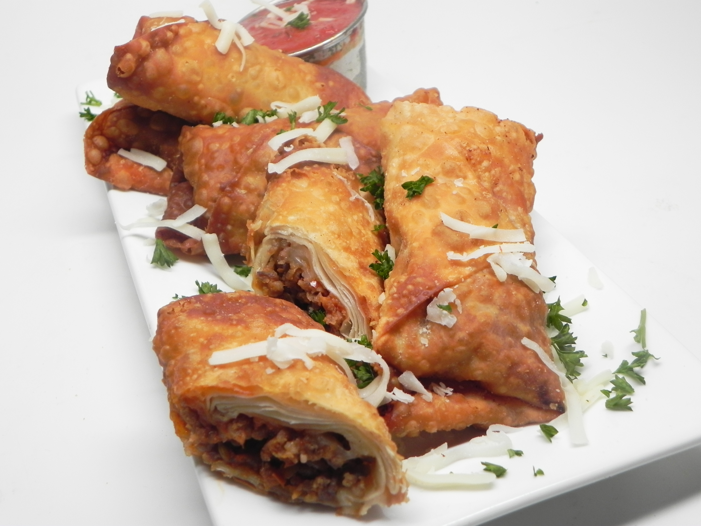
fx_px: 830
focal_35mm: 41
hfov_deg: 45.8
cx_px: 350
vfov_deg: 35.1
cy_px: 263
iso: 160
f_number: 3.2
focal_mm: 7.3
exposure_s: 1/38.8
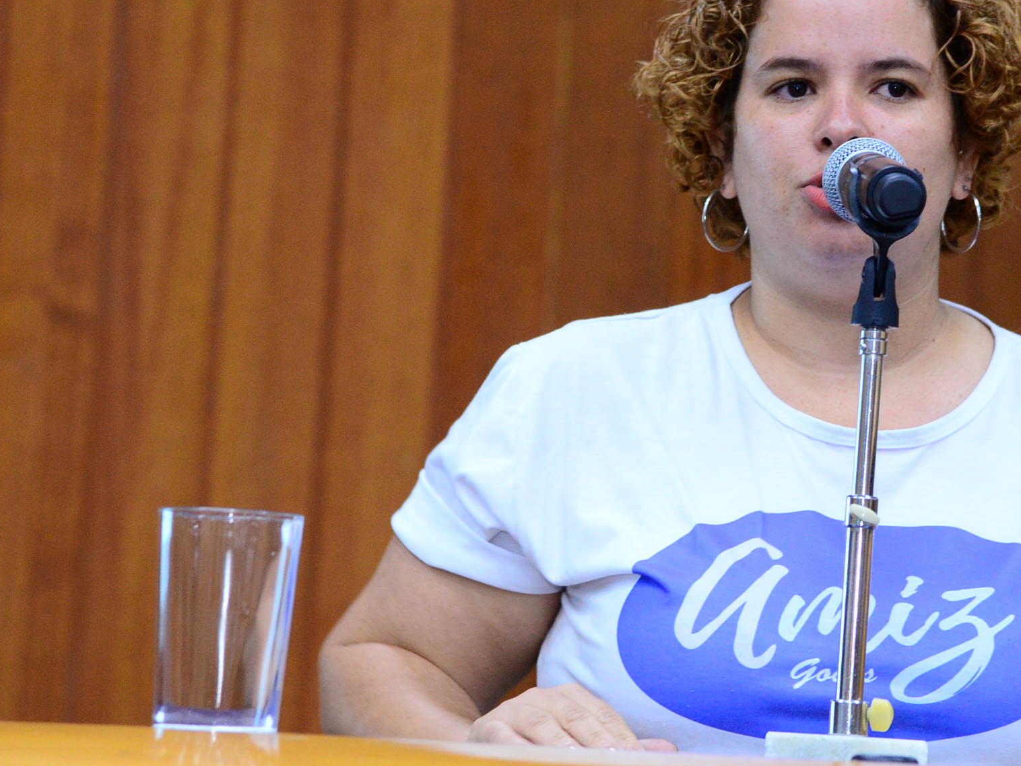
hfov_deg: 8.6
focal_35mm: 229
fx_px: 6754
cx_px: 824
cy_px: 324
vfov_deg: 6.5
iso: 2500
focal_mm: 120
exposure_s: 1/60
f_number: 5
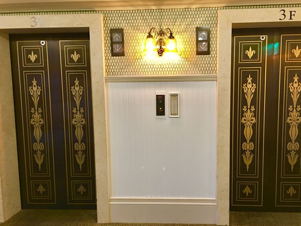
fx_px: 270
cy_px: 111
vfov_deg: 45.4
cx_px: 157
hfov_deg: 58.3
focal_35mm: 31
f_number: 2.2
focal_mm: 4.15
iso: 50
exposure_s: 1/4
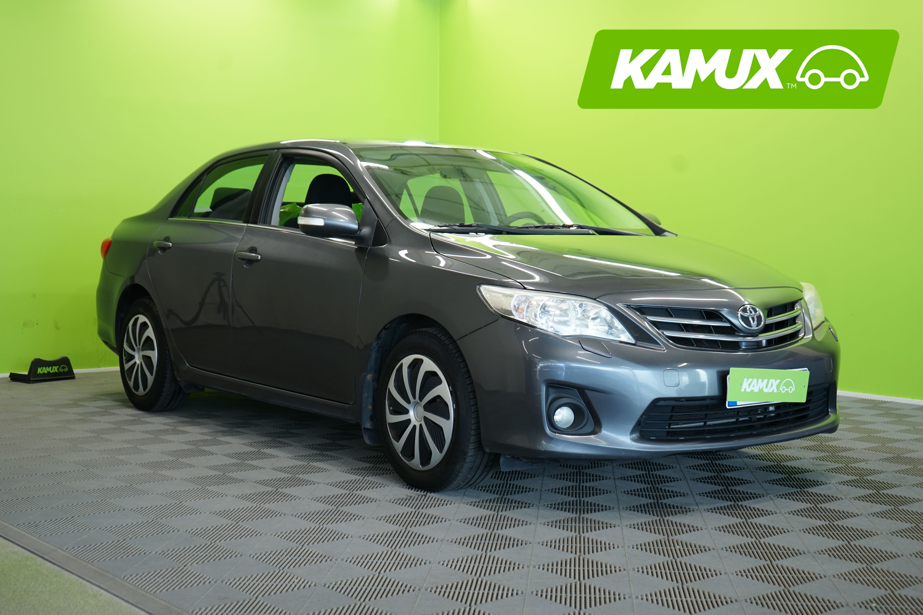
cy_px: 308
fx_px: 1231
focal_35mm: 48
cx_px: 462
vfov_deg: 28.1
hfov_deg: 41.1
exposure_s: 1/50
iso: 500
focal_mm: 48
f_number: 4.5
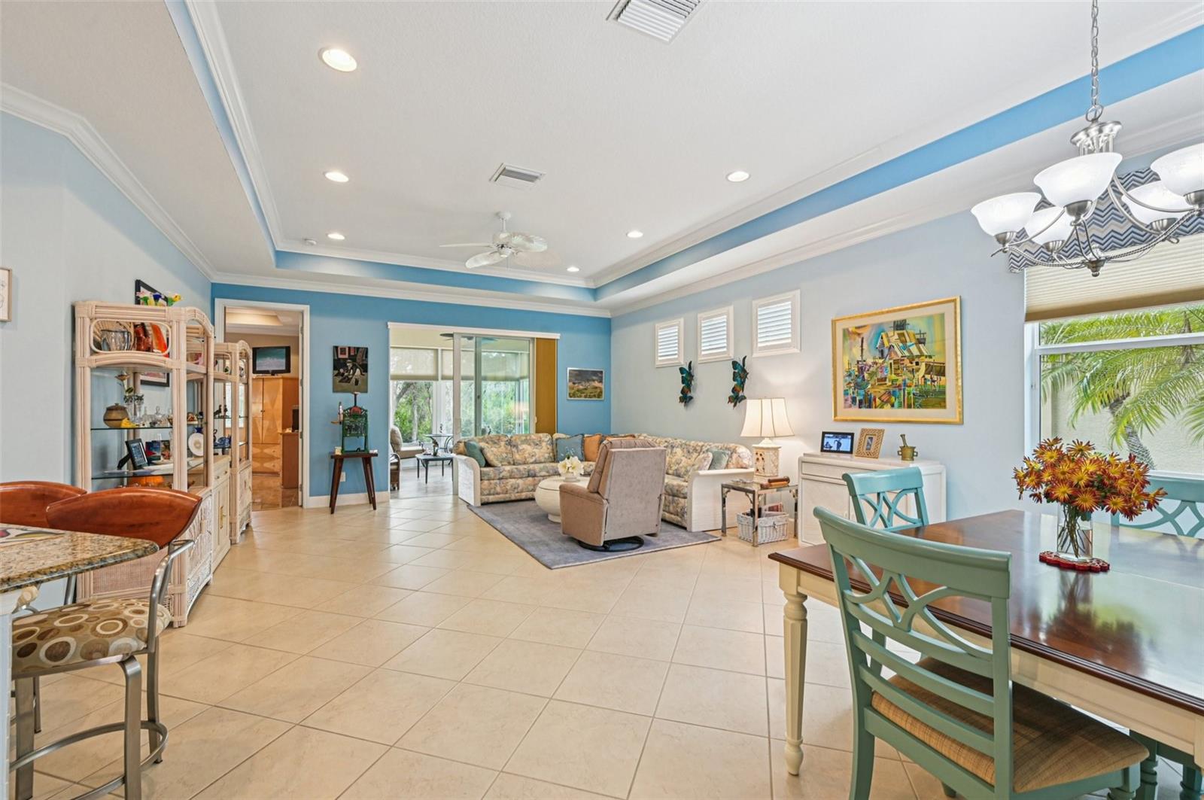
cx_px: 602
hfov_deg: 100.5
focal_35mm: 15
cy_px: 400
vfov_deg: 77.2
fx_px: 501
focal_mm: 15
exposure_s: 1/13
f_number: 8
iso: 400
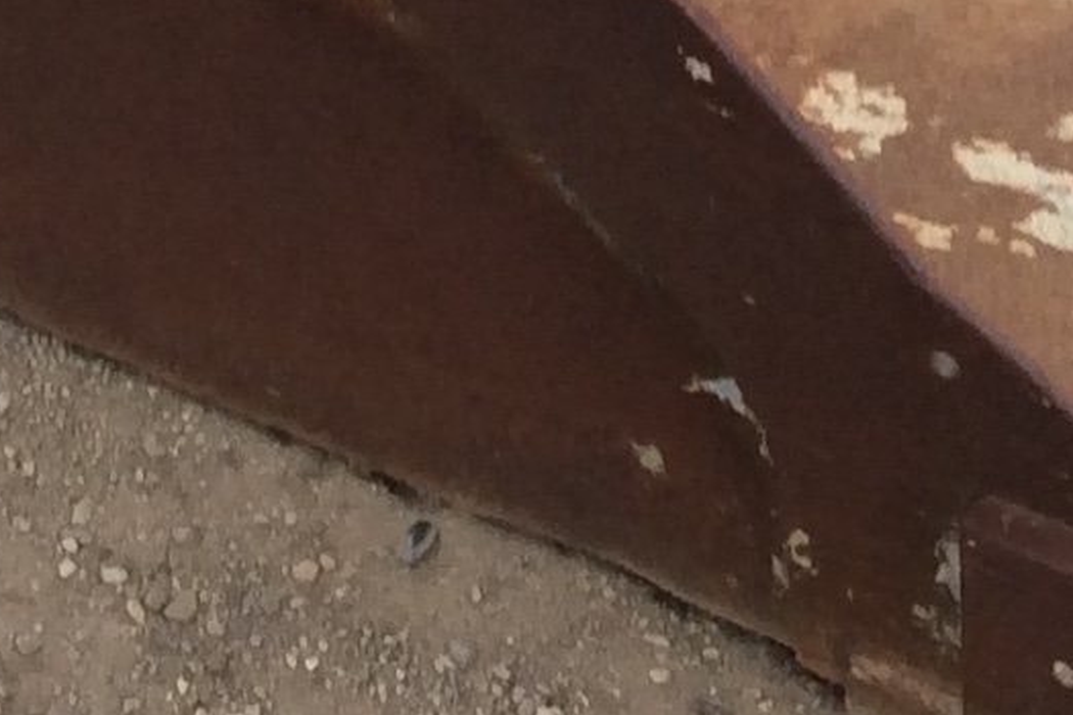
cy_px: -588
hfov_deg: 12.3
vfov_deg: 8.1
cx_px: 1147
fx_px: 4888
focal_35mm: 164
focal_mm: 3.3
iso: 32
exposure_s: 1/193
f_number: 2.4
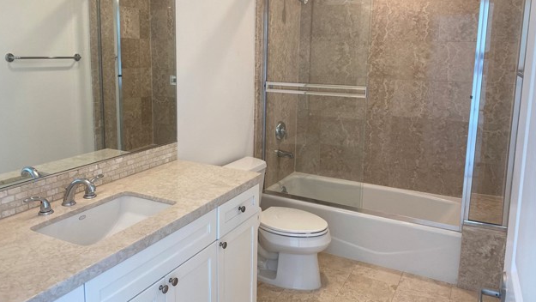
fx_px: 412
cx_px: 262
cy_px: 117
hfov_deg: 66.0
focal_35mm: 29
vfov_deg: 40.0
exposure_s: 1/120
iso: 80
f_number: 1.8
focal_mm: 4.25
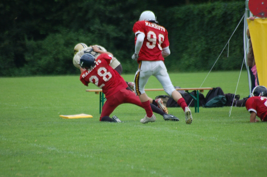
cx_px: 134
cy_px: 88
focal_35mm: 450
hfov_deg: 4.6
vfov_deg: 3.0
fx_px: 3331
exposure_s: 1/640
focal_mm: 300
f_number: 5.6
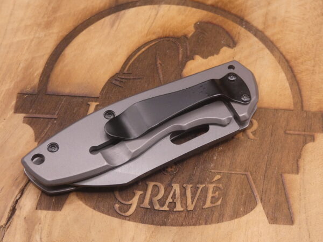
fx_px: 737
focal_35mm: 79
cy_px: 121
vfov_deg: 18.7
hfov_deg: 24.7
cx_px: 162
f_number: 4.5
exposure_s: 1/80
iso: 500
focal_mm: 14.1
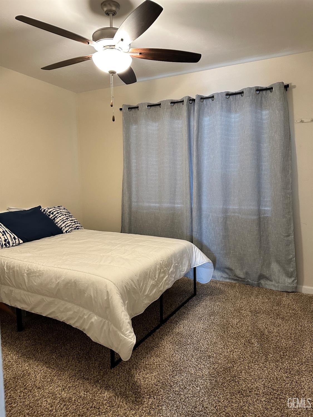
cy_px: 208
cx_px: 156
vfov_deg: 71.6
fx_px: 289
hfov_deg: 56.8
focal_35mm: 24
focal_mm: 6.86
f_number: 1.78
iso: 400
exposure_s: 1/60
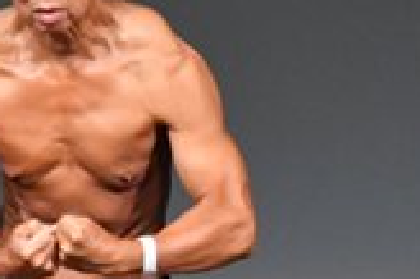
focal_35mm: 1634
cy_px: 251
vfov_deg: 0.8
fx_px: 19044
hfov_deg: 1.3
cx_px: 588
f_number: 5.6
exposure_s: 1/400
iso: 5000
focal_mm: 230
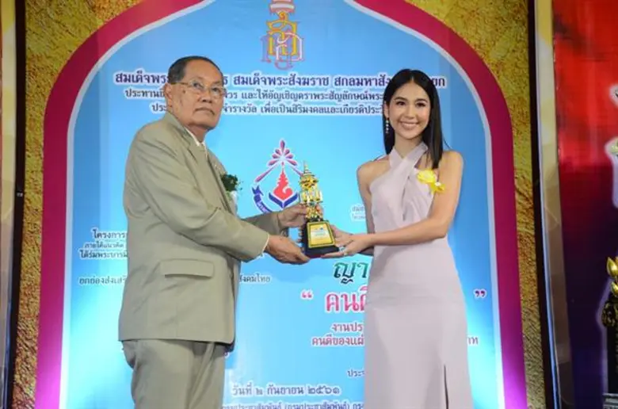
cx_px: 309
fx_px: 1027
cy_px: 204
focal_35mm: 60
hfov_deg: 33.5
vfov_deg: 22.5
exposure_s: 1/200
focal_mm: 40
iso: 1000
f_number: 4.5
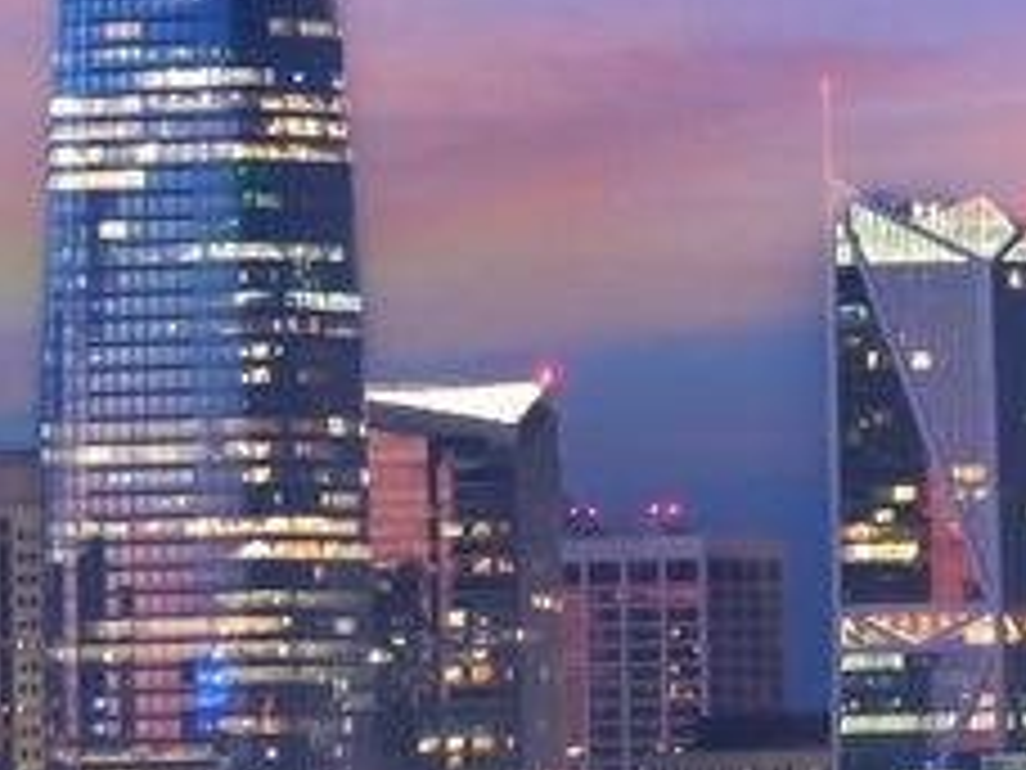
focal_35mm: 959
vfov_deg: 1.6
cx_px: 1071
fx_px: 28424
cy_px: 464
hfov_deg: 2.1
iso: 400
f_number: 11
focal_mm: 190
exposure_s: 1/1.25
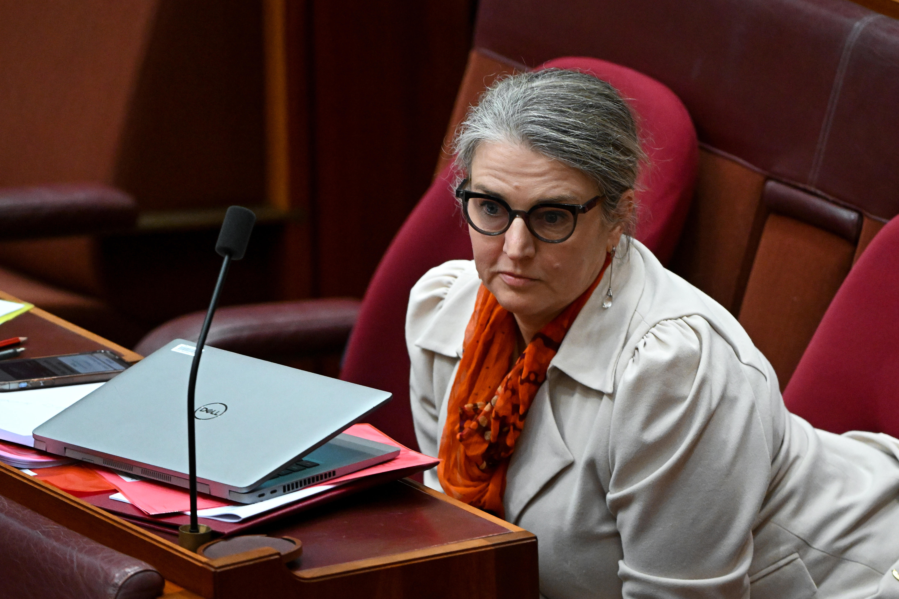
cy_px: 300
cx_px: 450
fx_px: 8490
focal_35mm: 340
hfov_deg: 6.1
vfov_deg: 4.0
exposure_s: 1/320
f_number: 4
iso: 6400
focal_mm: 340
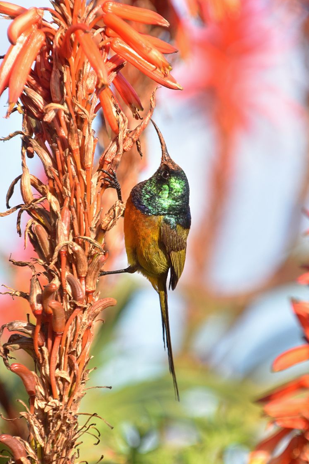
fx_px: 5975
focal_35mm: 464
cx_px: 144
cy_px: 262
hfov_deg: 3.0
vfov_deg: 4.4
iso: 250
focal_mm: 270
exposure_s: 1/400
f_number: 5.6
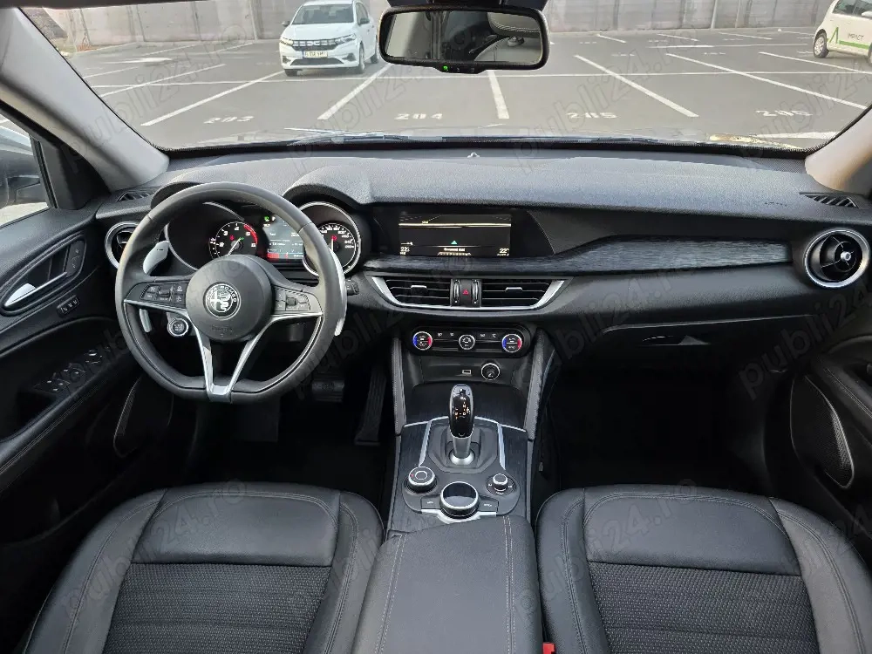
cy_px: 327
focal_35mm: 23
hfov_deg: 73.9
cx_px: 436
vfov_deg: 58.9
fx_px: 579
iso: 250
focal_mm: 6.3
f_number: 1.7
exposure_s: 1/59.5
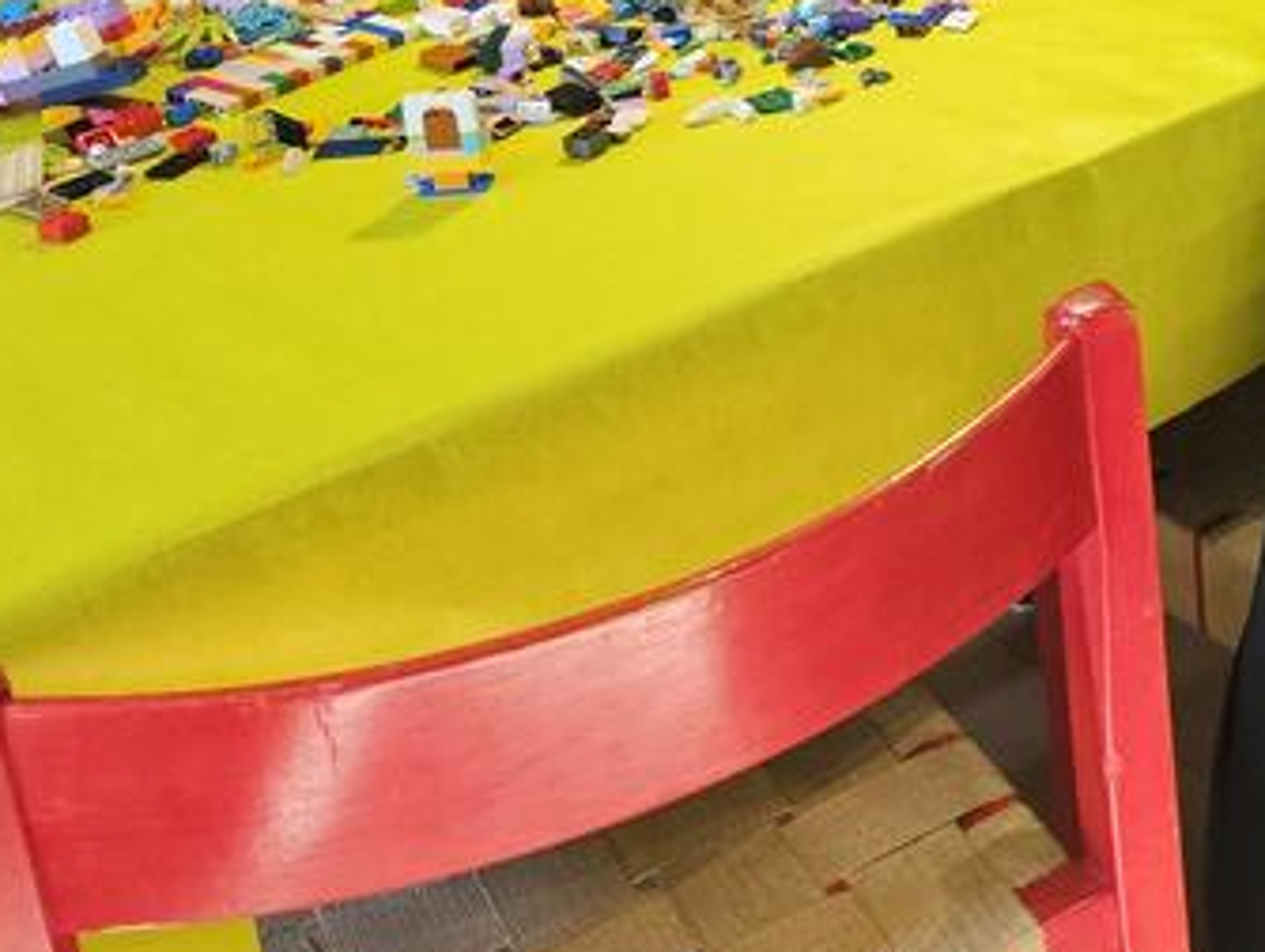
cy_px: -261
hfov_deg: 19.9
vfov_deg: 17.6
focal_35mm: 79
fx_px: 2890
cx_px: 2096
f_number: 1.8
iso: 320
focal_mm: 5.4
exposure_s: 1/142
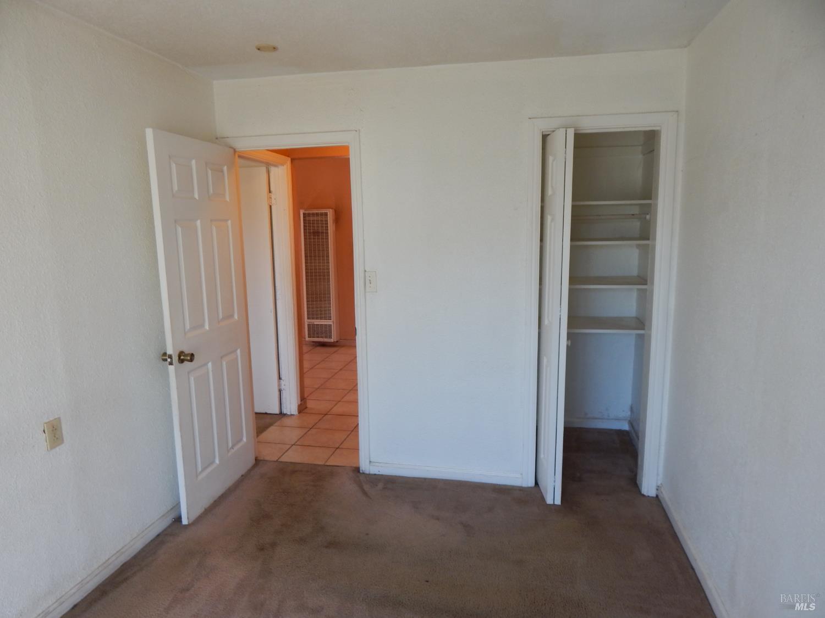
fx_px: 524
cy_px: 309
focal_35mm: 22
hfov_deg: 76.4
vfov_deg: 61.1
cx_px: 412
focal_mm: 4
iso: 125
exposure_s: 1/50
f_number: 3
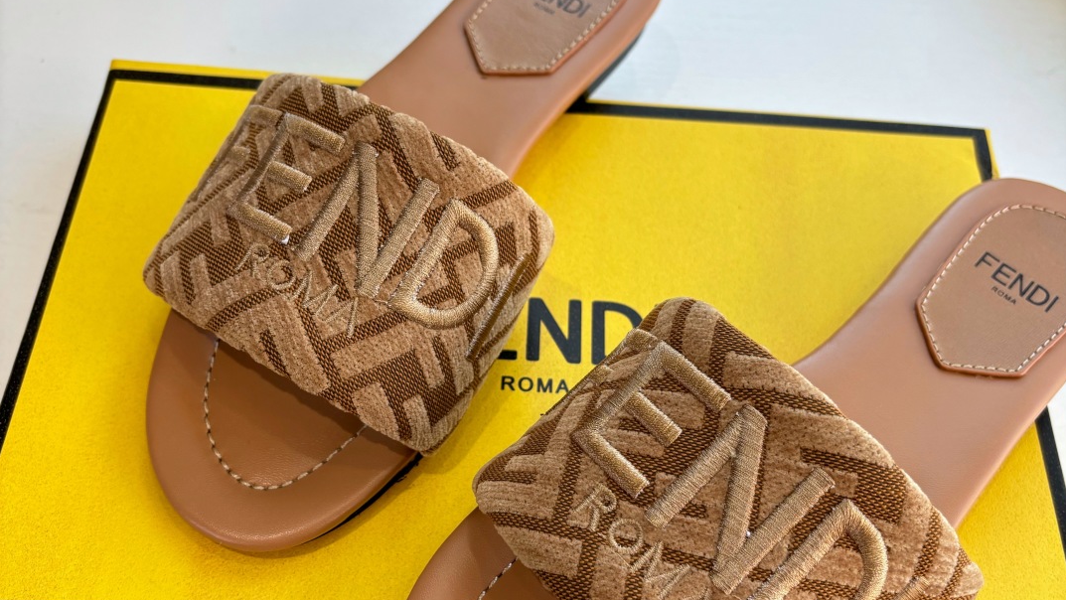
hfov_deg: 52.8
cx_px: 535
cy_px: 337
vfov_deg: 31.2
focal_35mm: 38
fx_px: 1074
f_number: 1.6
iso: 50
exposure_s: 1/336
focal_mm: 5.96
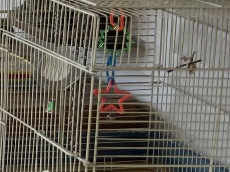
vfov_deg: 10.4
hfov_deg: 11.6
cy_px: -94
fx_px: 917
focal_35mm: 138
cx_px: -333
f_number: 1.5
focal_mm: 5.7
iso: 50
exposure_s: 1/1159
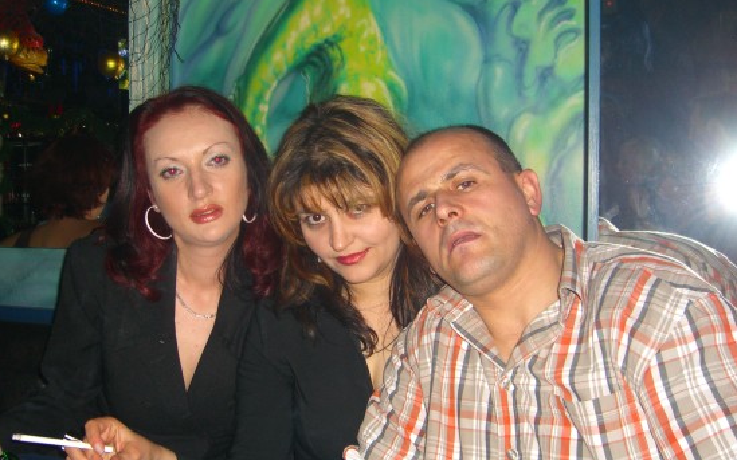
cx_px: 338
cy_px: 270
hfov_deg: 45.2
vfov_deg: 29.2
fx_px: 884
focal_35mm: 44
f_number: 2.8
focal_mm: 7.9
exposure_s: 1/60
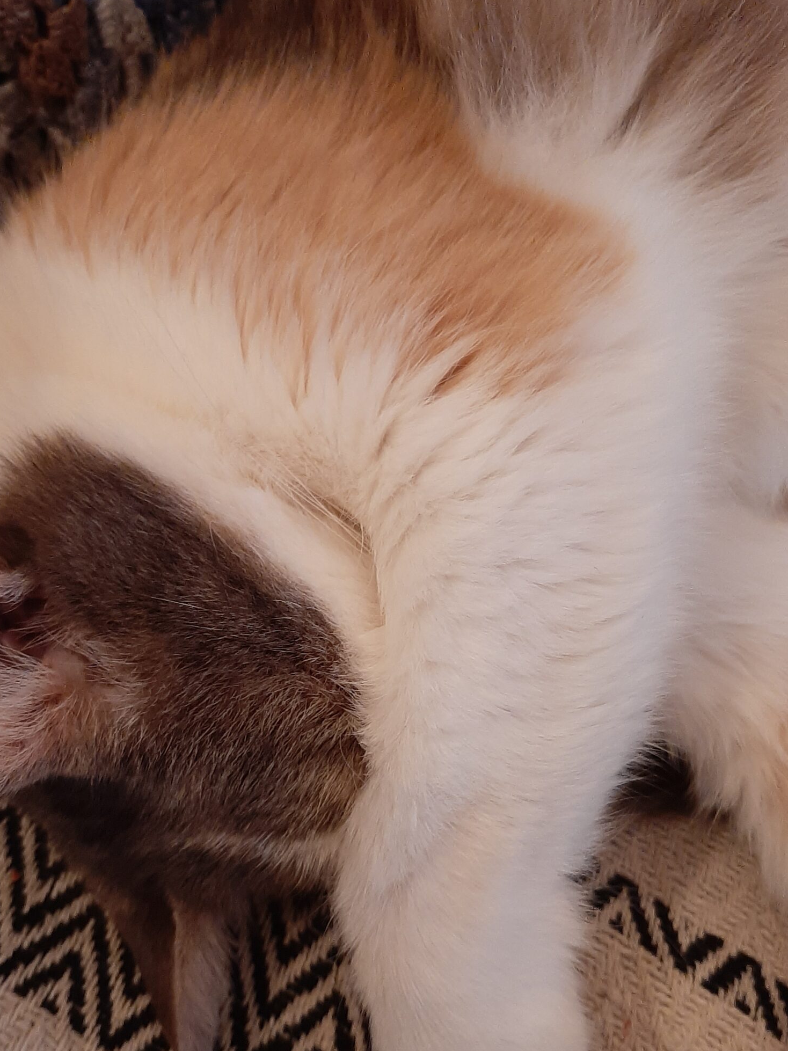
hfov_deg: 41.5
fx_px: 1032
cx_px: 298
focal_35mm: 34
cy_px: 615
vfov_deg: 53.7
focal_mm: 3.93
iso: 250
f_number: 1.7
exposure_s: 1/25
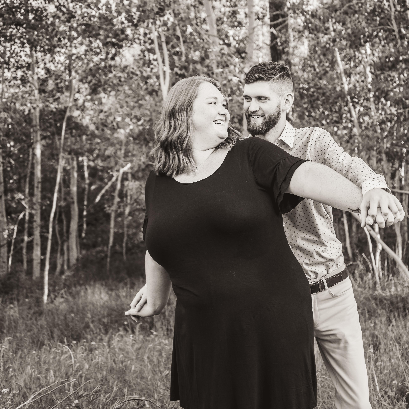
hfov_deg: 27.4
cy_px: 203
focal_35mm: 62
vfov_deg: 27.7
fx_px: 829
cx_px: 295
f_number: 4.5
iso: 400
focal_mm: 48
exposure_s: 1/160
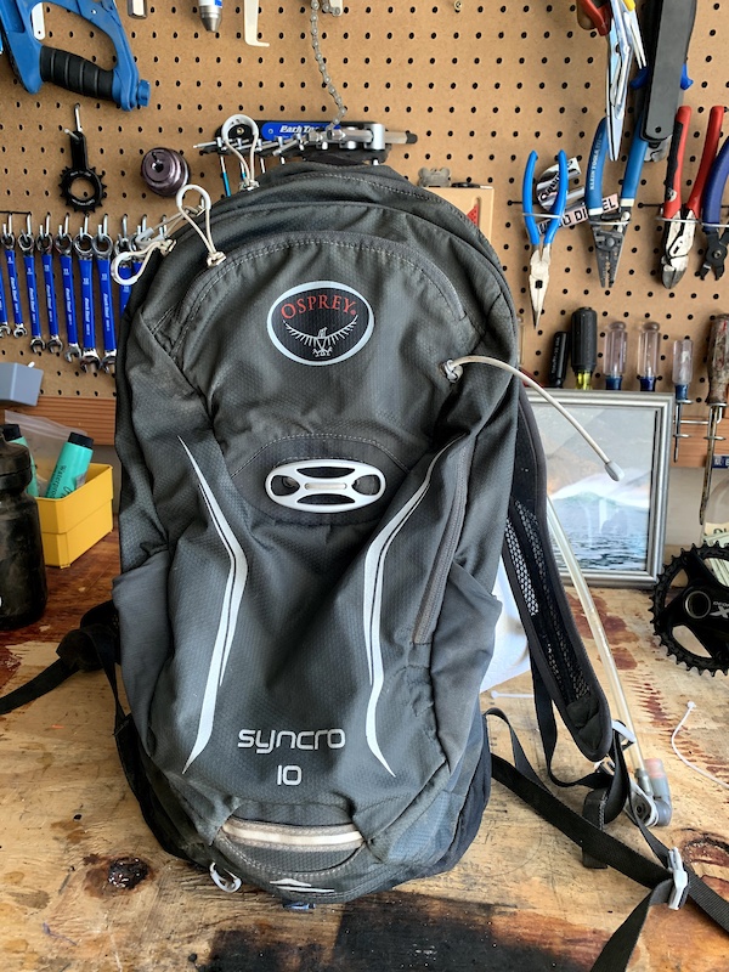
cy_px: 486
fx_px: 730
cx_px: 364
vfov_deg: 67.3
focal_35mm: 26
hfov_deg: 53.1
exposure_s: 1/121
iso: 100
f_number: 1.8
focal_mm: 4.25
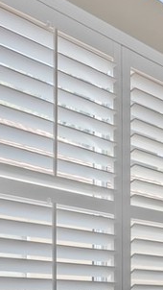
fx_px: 491
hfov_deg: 13.8
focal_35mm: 64
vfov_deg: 30.1
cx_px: 384
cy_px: 302
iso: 250
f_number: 9
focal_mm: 18
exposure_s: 1/10
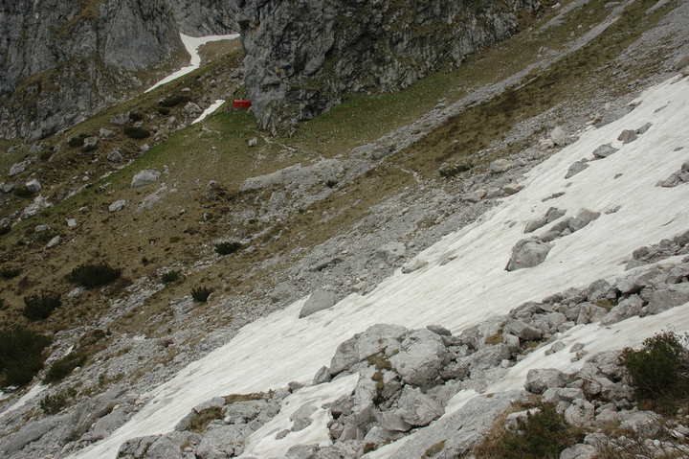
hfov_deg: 67.4
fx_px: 516
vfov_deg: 47.9
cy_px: 230
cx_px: 344
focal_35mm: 27
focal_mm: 18
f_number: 9
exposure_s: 1/320
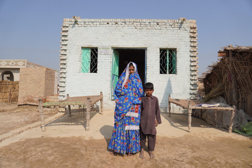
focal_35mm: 26
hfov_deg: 70.5
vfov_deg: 50.4
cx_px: 126
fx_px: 178
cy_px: 84
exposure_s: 1/1250
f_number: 4.5
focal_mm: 17
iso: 100
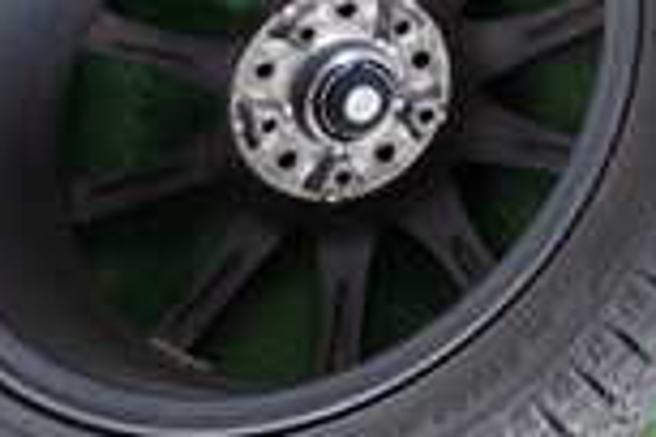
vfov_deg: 12.7
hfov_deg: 18.0
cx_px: 965
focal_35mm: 102
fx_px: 1859
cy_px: -240
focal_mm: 4.5
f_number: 2
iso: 200
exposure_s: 1/30
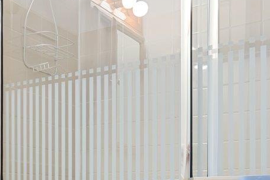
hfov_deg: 29.9
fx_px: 472
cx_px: 4
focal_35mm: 63
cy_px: 225
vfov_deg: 20.0
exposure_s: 1.6
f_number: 10
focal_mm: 14
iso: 400
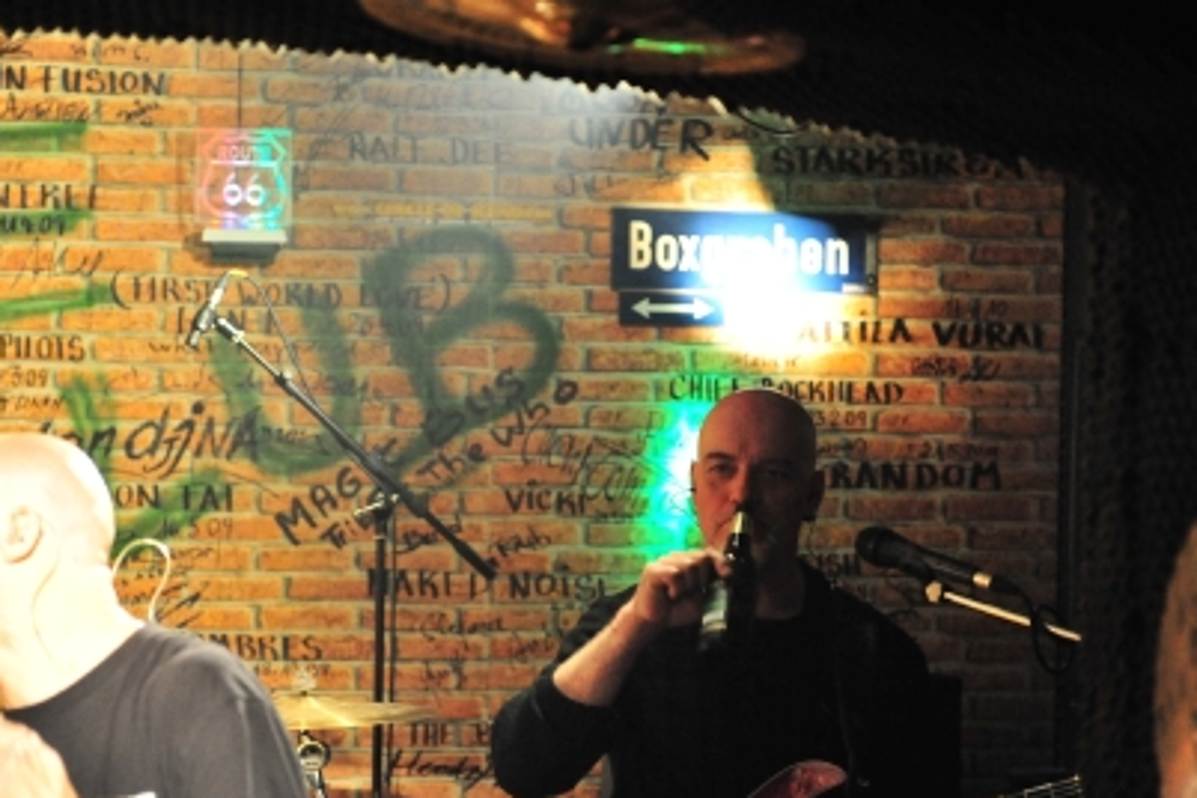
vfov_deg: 15.7
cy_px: 475
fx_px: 2893
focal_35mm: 87
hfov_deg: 23.4
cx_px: 575
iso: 6400
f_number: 2.8
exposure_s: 1/100
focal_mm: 70
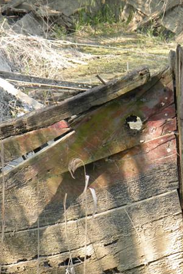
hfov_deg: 7.3
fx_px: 1419
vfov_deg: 11.1
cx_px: 203
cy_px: 161
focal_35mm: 186
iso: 64
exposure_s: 1/74.8
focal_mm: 19.4
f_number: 4
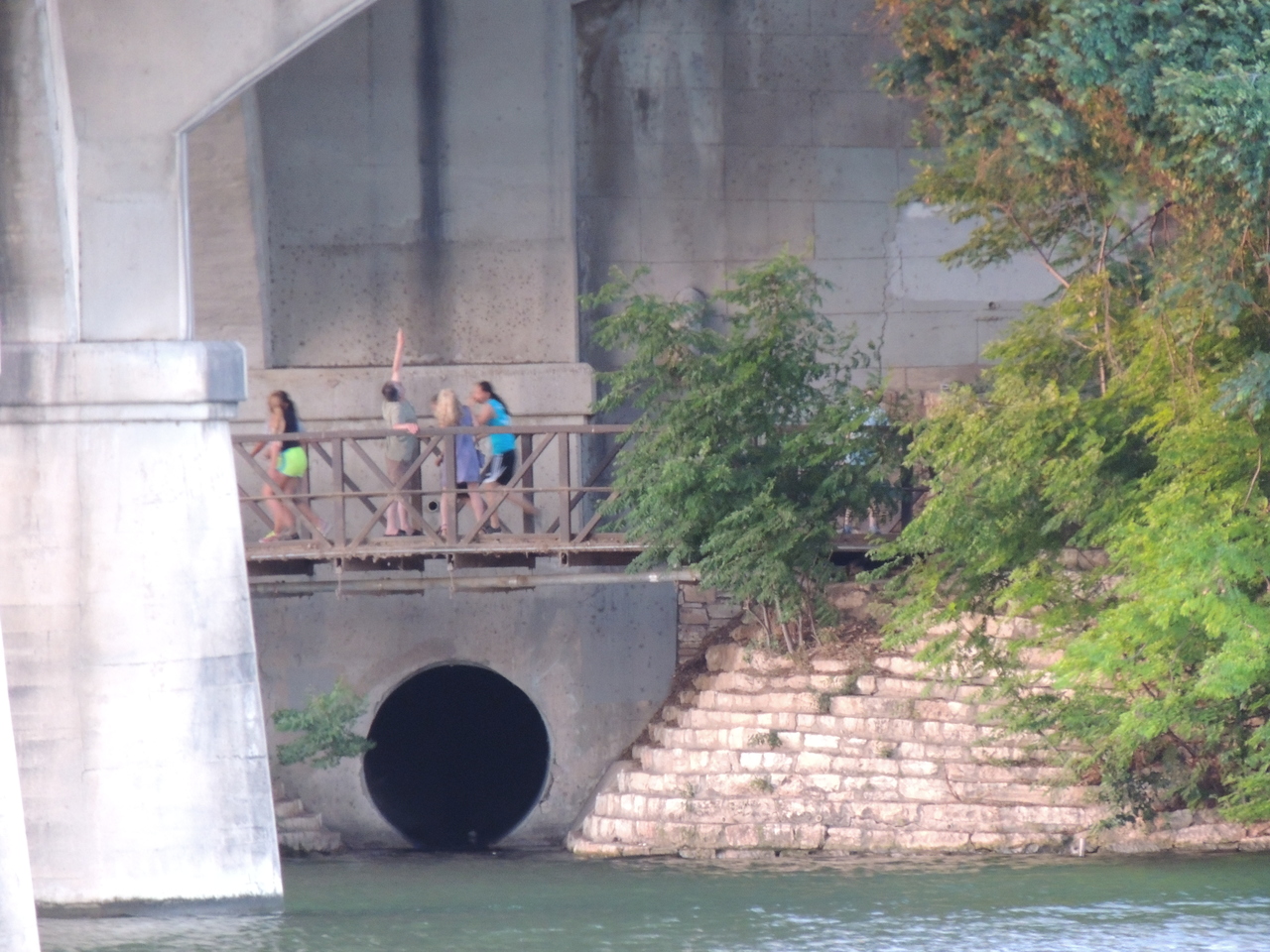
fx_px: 20179
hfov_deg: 3.6
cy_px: 476
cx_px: 635
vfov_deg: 2.7
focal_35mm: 550
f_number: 4.9
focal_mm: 98.1
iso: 800
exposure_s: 1/20
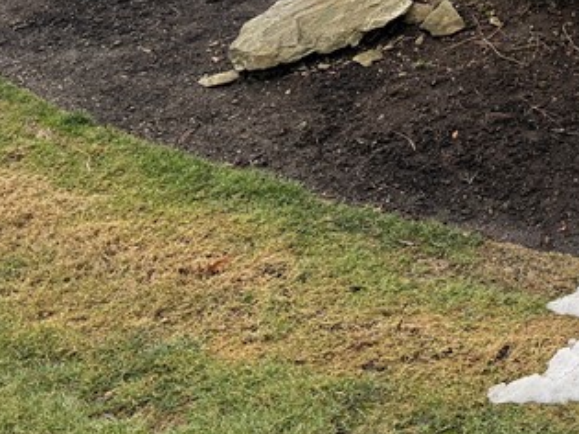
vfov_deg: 17.0
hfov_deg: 24.0
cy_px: -223
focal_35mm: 78
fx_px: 1304
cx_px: 575
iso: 100
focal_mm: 6.76
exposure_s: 1/1122
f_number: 1.78
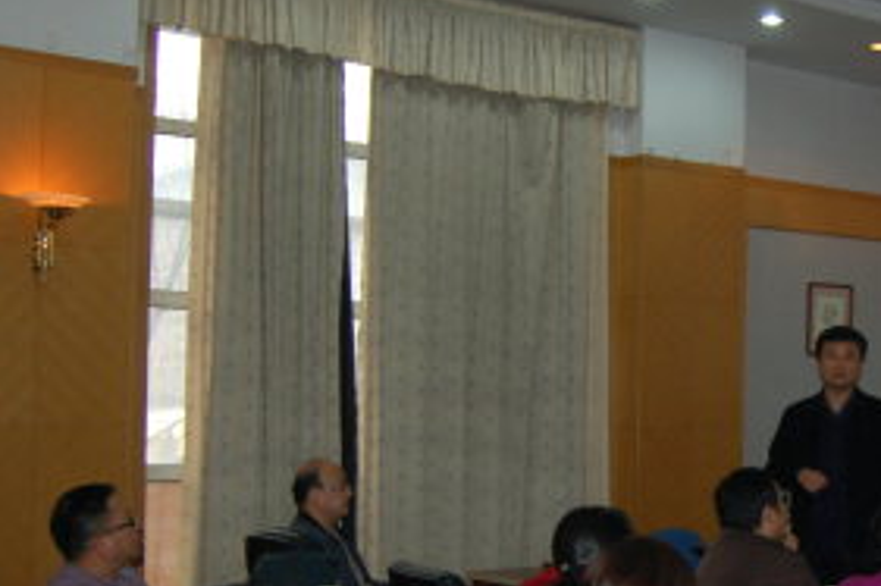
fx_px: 1565
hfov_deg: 29.7
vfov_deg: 21.2
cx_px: 837
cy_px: 364
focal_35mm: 64
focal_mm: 20
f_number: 3.8
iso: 400
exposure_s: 1/60
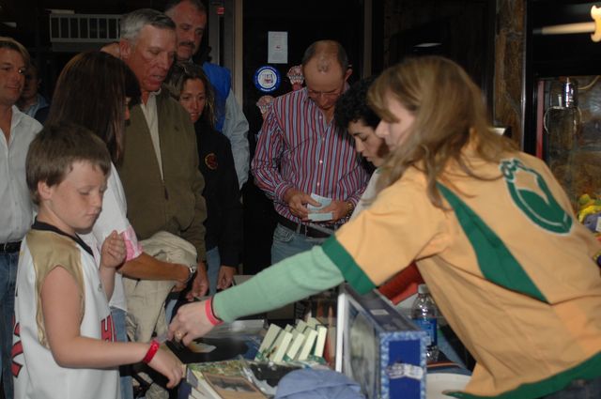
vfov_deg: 25.7
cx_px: 300
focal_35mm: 52
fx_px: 875
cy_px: 200
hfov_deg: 37.9
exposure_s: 1/125
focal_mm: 35
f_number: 3.8
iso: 400
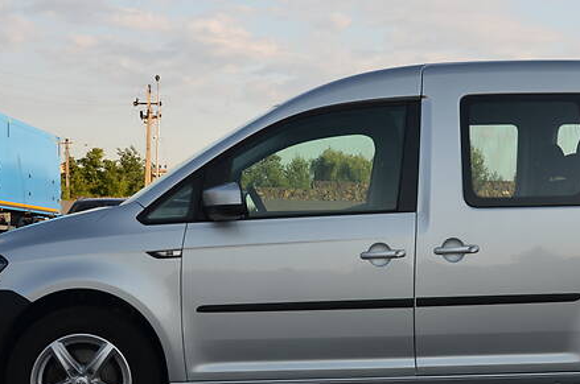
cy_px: 223
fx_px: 1142
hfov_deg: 28.4
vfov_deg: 19.1
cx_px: 373
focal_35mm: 71
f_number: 6.3
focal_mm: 26
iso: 200
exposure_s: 1/160
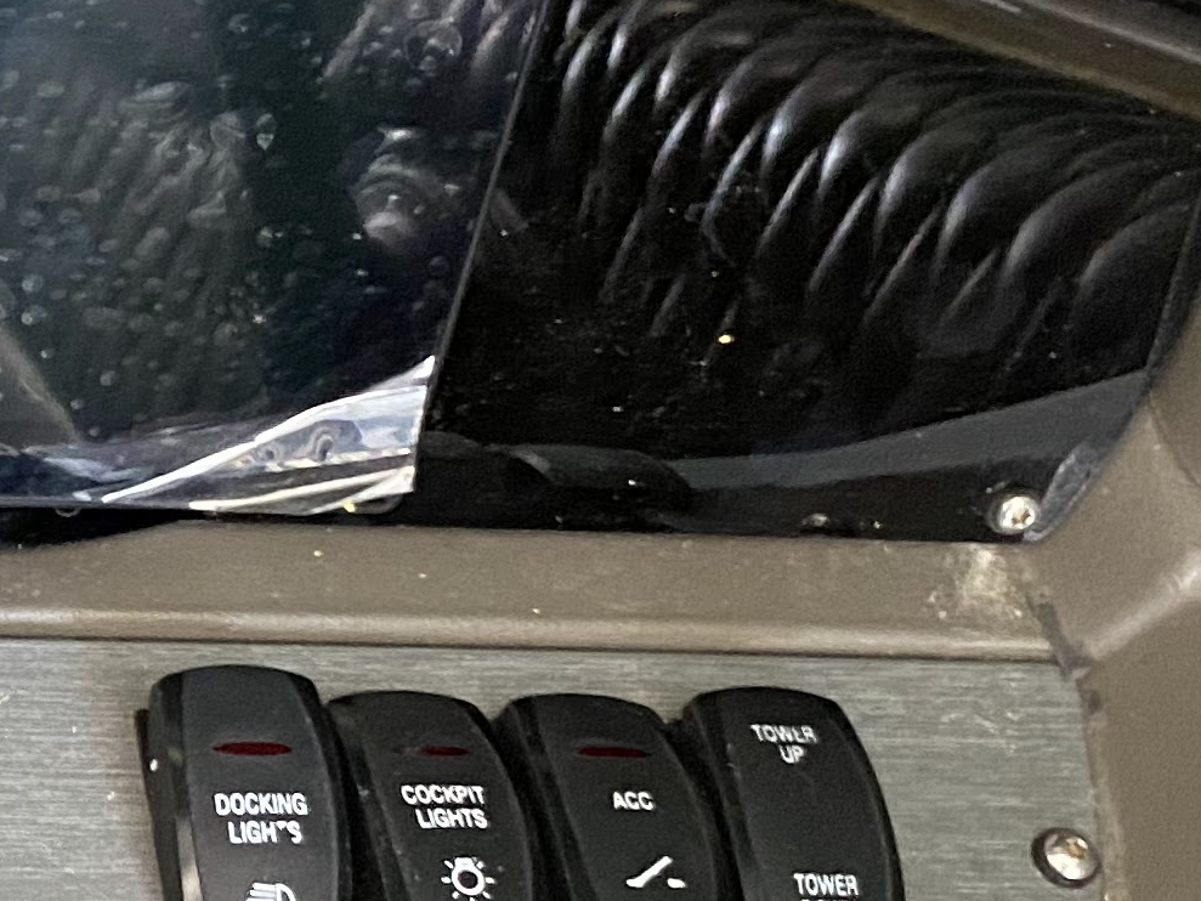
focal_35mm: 106
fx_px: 3678
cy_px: 597
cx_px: -929
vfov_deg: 13.9
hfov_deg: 15.9
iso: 400
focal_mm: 4.25
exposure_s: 1/60
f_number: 1.8
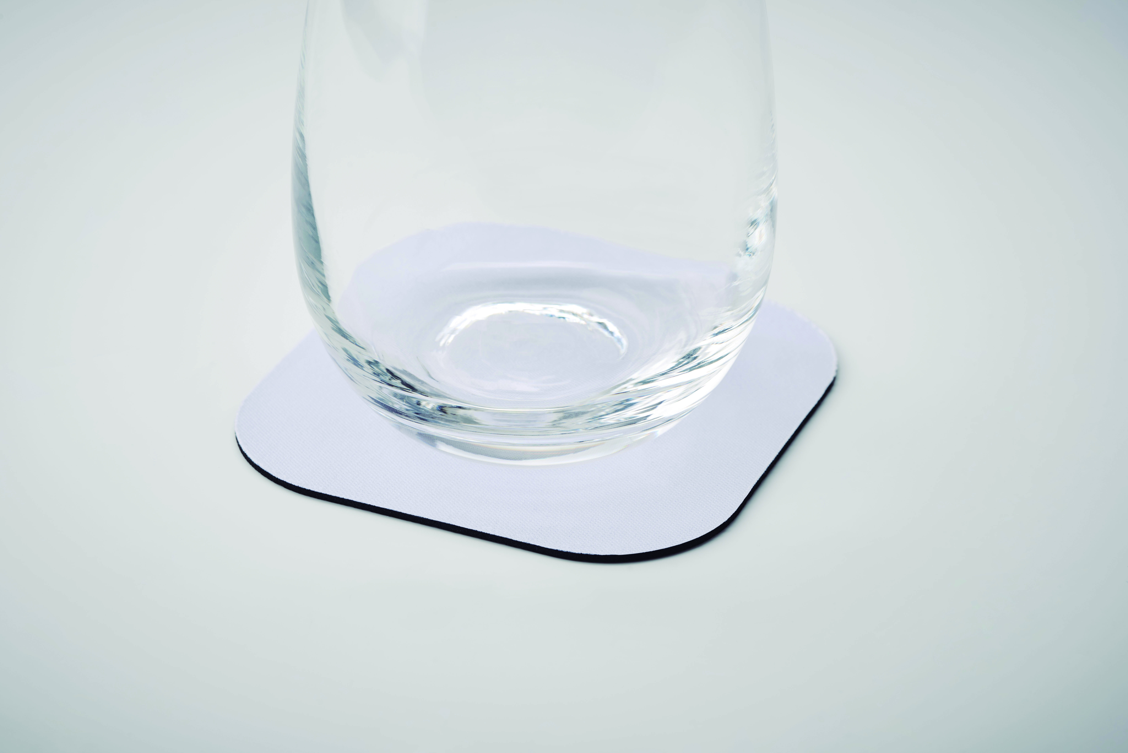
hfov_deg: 19.5
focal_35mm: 105
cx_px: 564
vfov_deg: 13.1
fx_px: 3291
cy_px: 376
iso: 80
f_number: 16
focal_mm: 105
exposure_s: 1/125
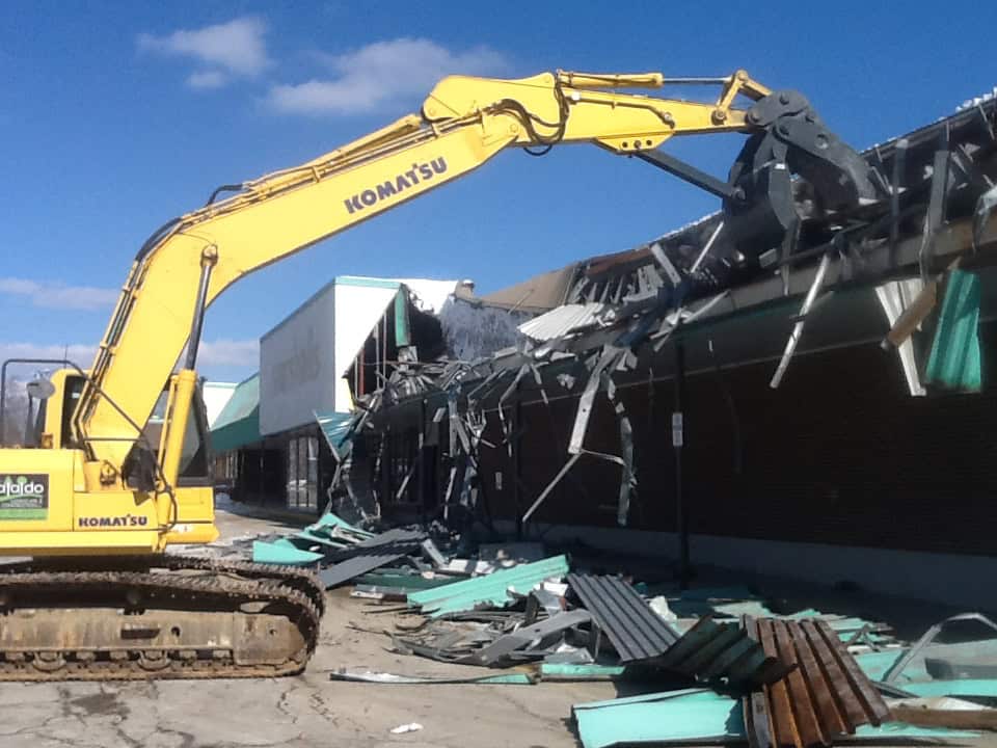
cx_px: 498
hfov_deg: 42.9
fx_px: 1267
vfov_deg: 32.9
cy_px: 374
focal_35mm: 44
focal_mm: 2
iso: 40
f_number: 2.4
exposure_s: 1/1783
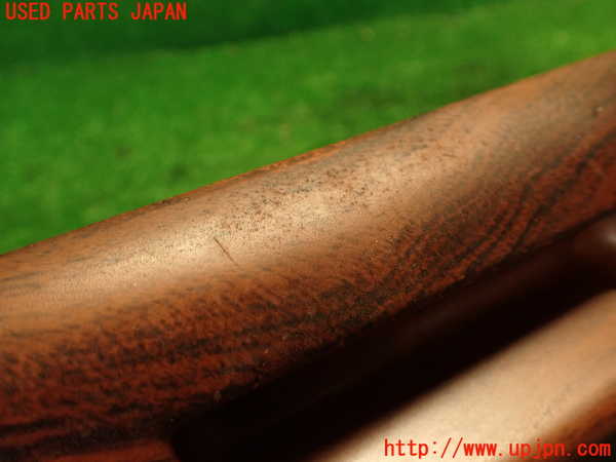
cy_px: 231
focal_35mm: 32
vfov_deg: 44.2
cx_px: 308
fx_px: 569
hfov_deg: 56.8
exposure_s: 1/30
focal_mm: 5.79
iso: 320
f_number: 2.4
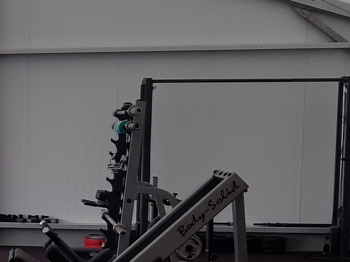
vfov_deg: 13.4
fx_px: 1112
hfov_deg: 15.8
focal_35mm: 110
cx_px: -241
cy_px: 225
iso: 40
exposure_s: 1/100
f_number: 1.7
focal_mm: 3.92
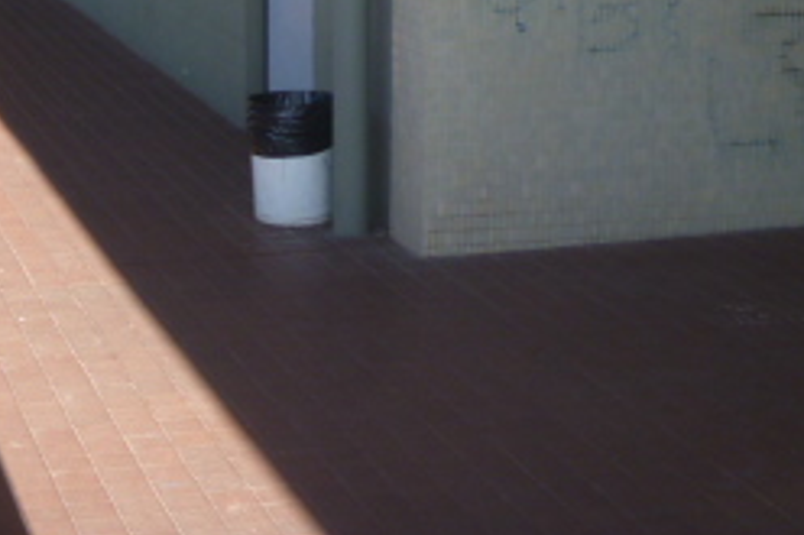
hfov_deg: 21.0
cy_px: -172
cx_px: 13
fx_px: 2098
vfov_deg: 13.9
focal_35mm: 94
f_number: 3.5
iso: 80
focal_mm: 6.3
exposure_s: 1/200
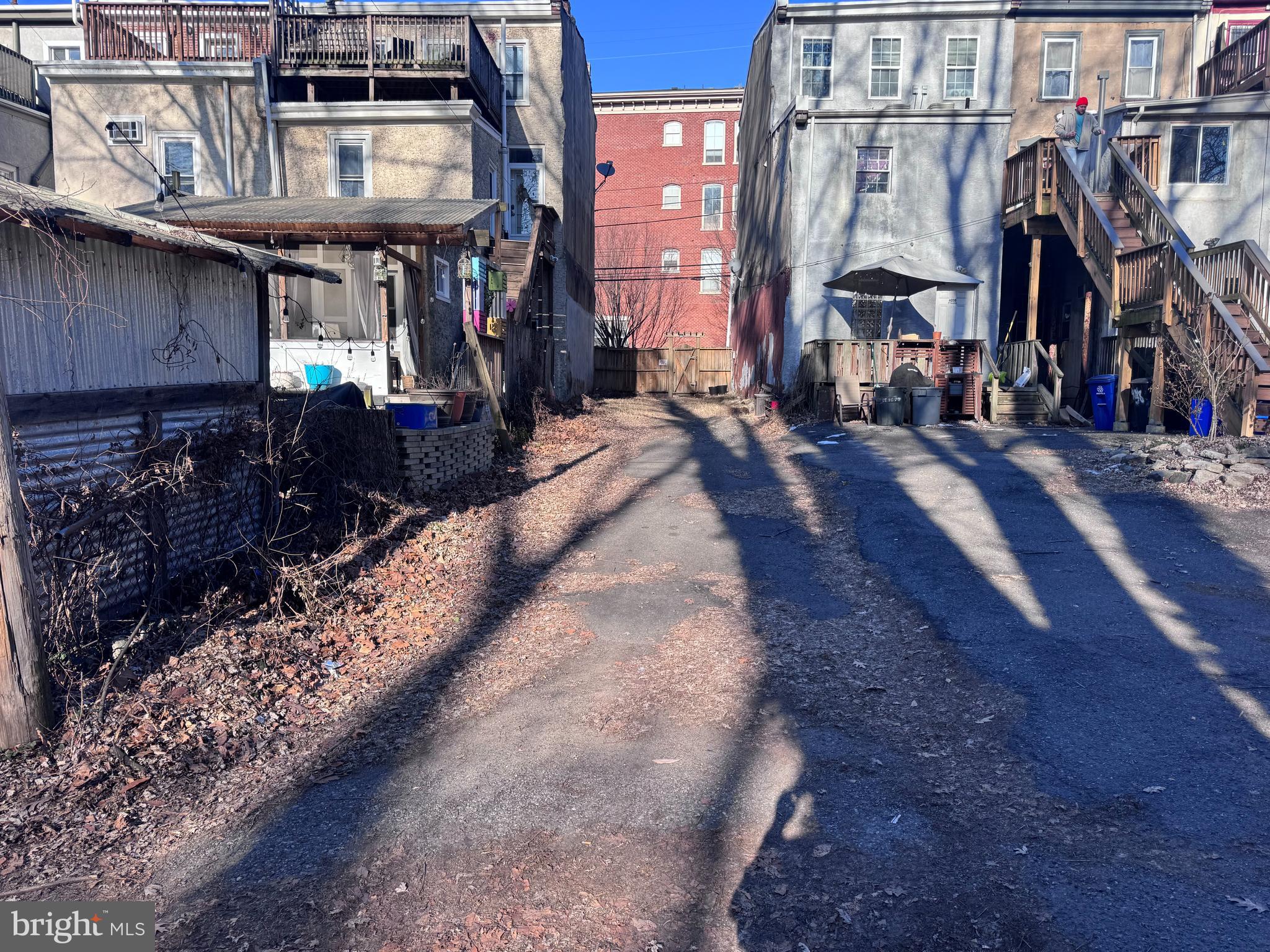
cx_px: 635
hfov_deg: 71.6
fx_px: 881
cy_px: 476
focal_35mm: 24
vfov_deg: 56.8
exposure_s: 1/1524
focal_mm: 6.76
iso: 80
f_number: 1.78
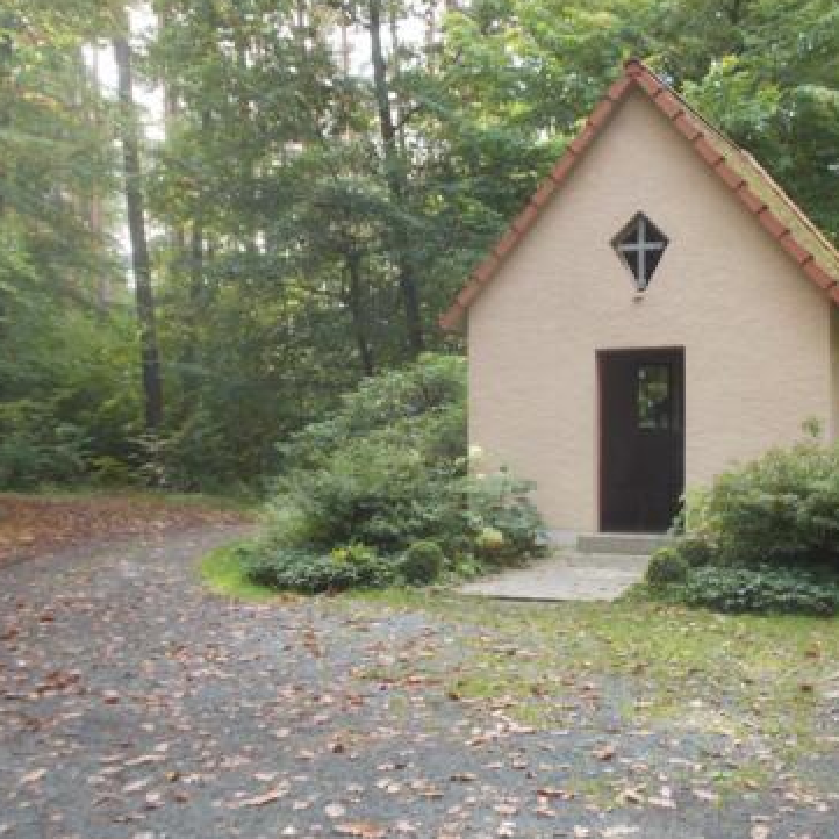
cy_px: 420
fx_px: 1289
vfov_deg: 36.1
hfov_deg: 35.9
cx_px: 514
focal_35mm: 47
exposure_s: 1/40
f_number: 3.9
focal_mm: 6.9
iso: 80
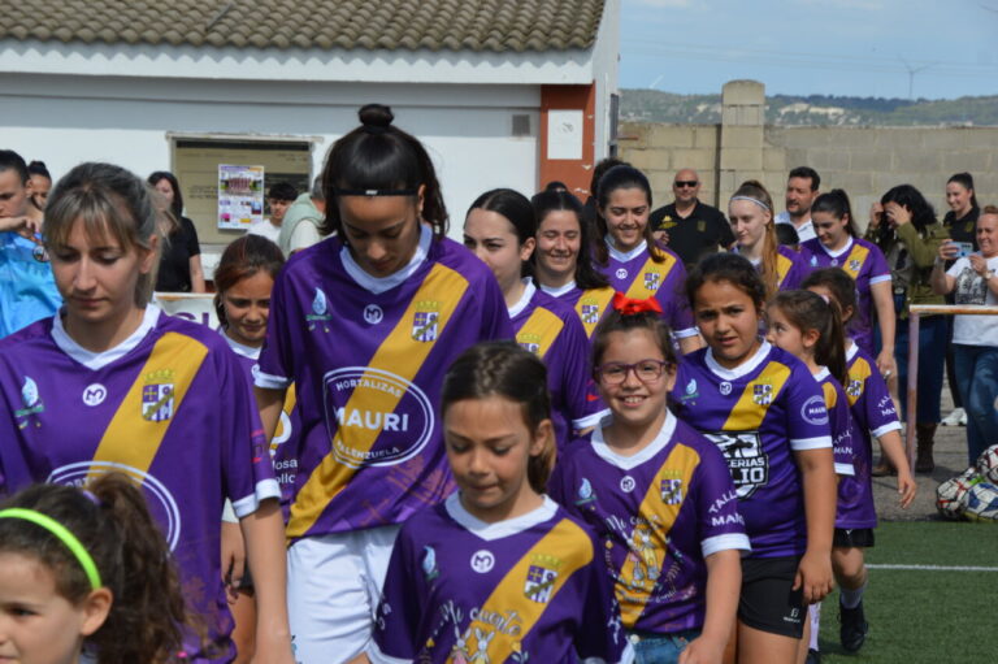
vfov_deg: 13.0
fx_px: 2909
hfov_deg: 19.5
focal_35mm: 105
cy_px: 332
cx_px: 499
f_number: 9
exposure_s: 1/320
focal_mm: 70
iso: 100
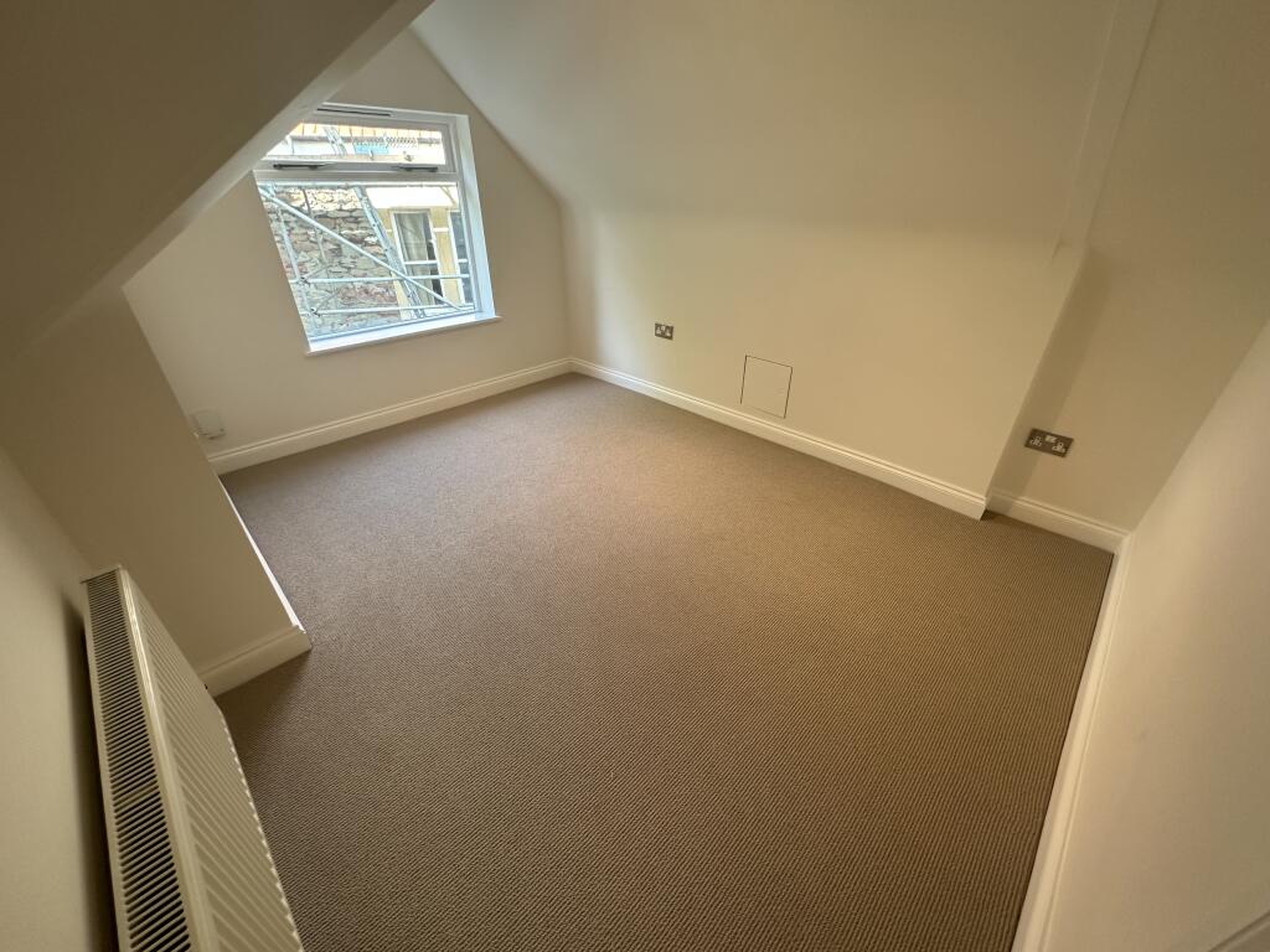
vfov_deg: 85.7
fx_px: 514
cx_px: 635
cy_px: 476
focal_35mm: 14
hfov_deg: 102.1
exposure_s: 1/99
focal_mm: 2.22
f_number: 2.2
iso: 160
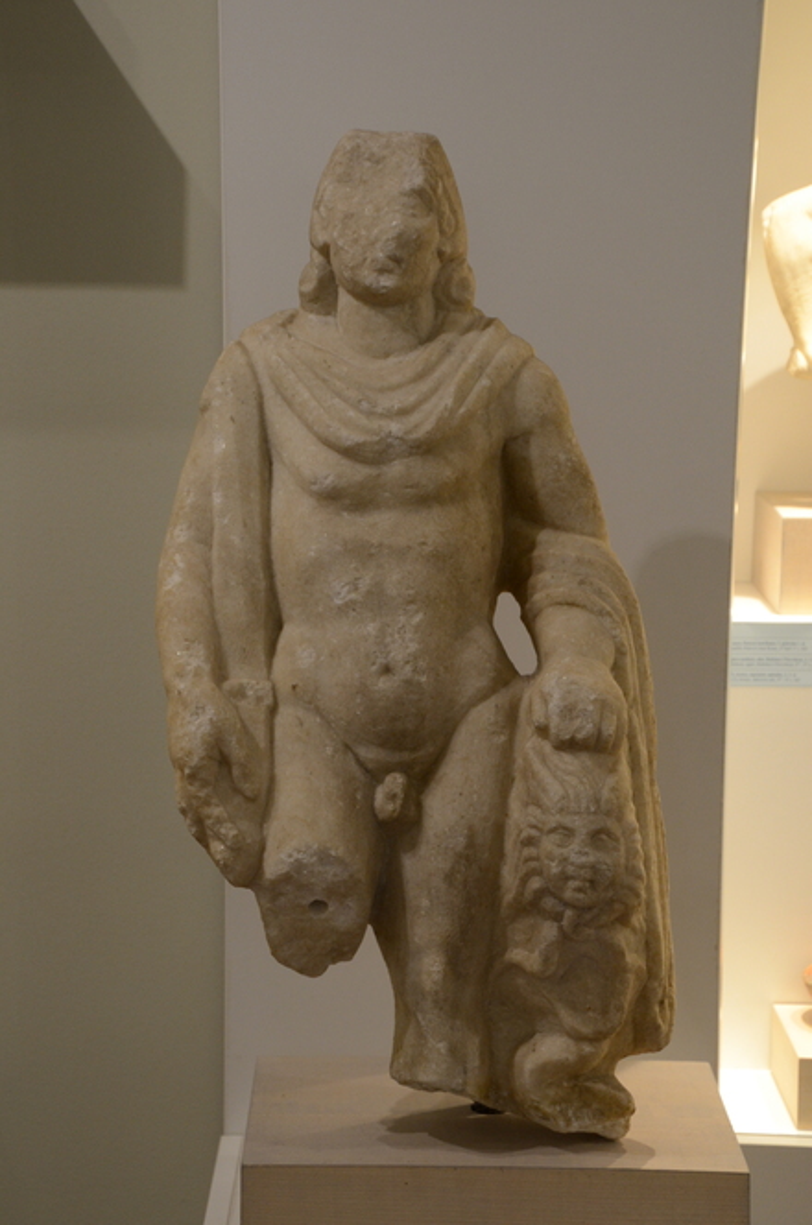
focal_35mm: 75
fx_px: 2548
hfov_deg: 18.1
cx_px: 406
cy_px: 612
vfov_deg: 27.0
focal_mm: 50
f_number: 4.8
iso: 1000
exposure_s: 1/60
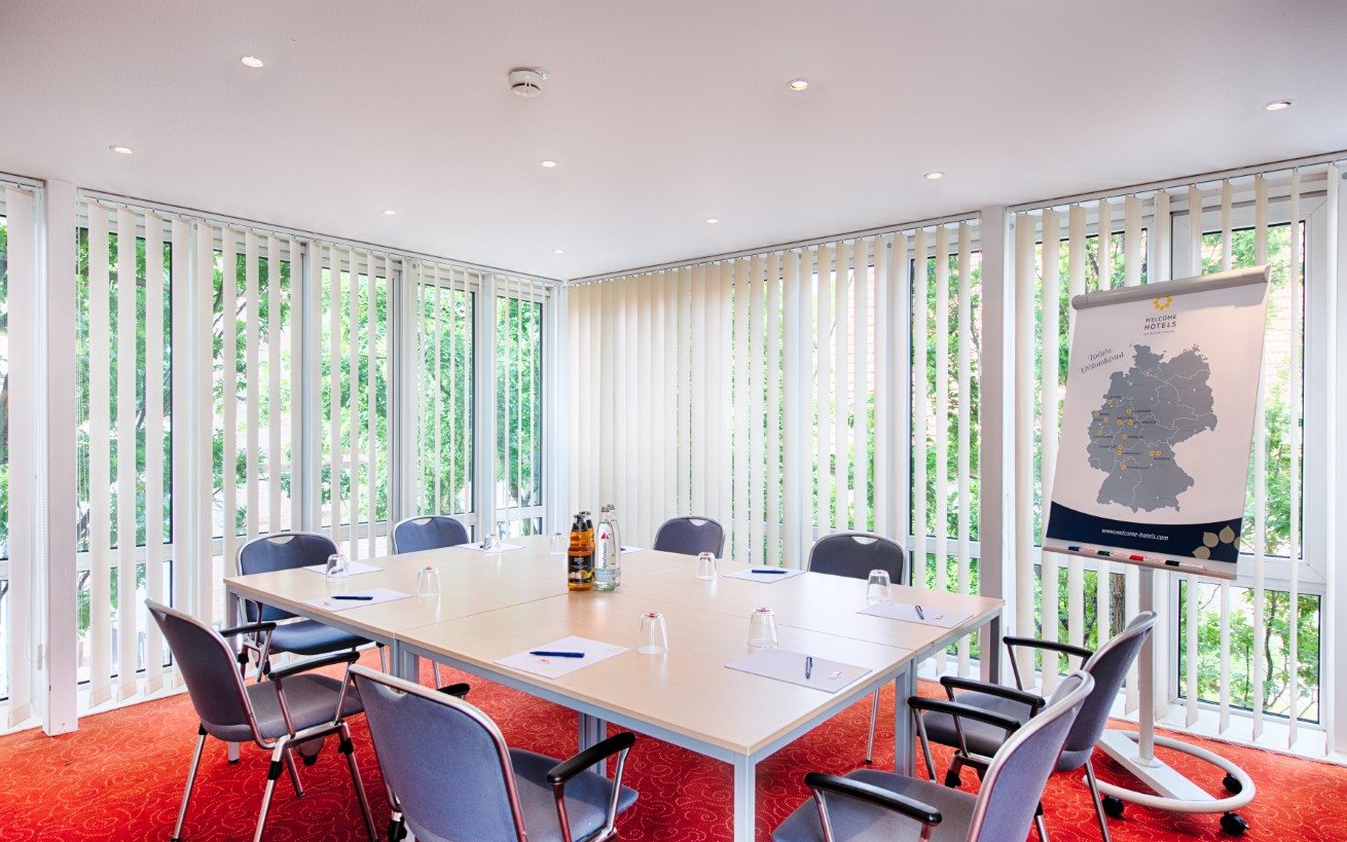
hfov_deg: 82.3
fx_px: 771
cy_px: 441
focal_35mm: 21
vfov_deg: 57.3
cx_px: 656
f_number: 8
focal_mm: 20
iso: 100
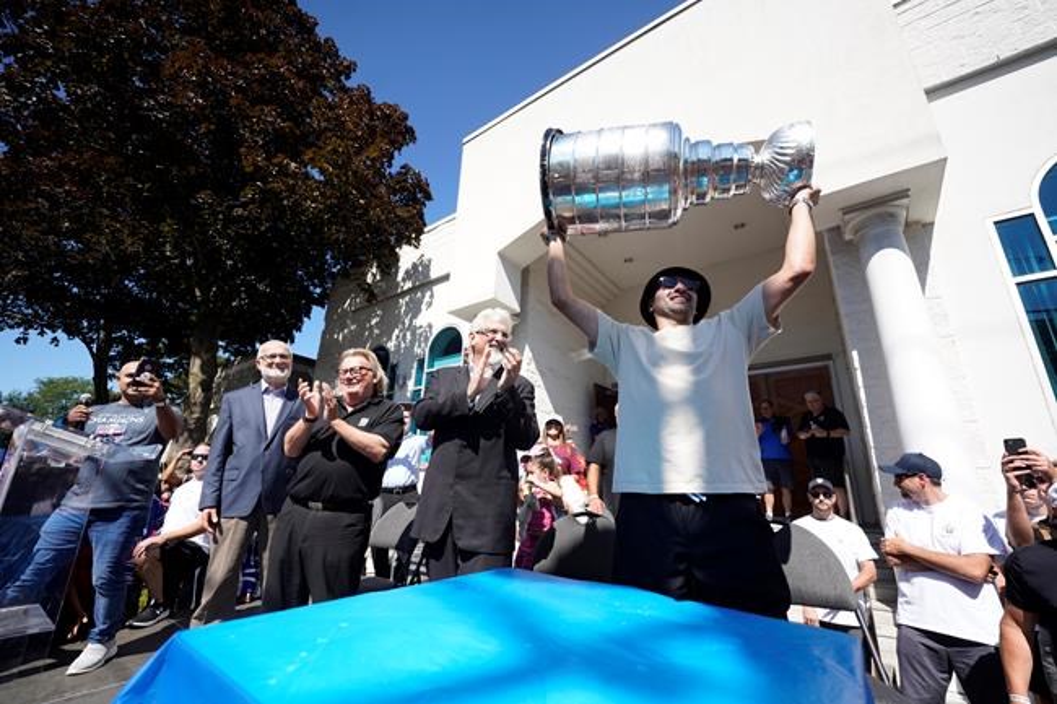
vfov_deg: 78.8
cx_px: 528
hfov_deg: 101.9
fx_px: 429
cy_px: 352
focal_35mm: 15
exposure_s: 1/6400
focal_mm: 14.6
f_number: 2.8
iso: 500
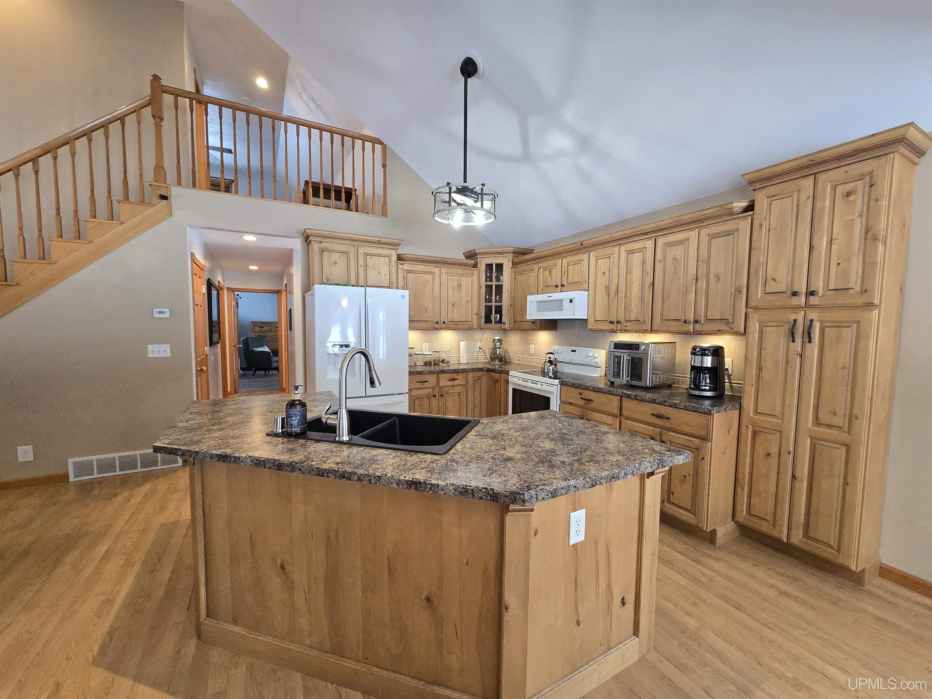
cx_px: 466
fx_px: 350
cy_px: 350
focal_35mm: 13
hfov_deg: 106.2
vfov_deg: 89.9
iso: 250
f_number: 2.2
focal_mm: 2.2
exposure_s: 1/60
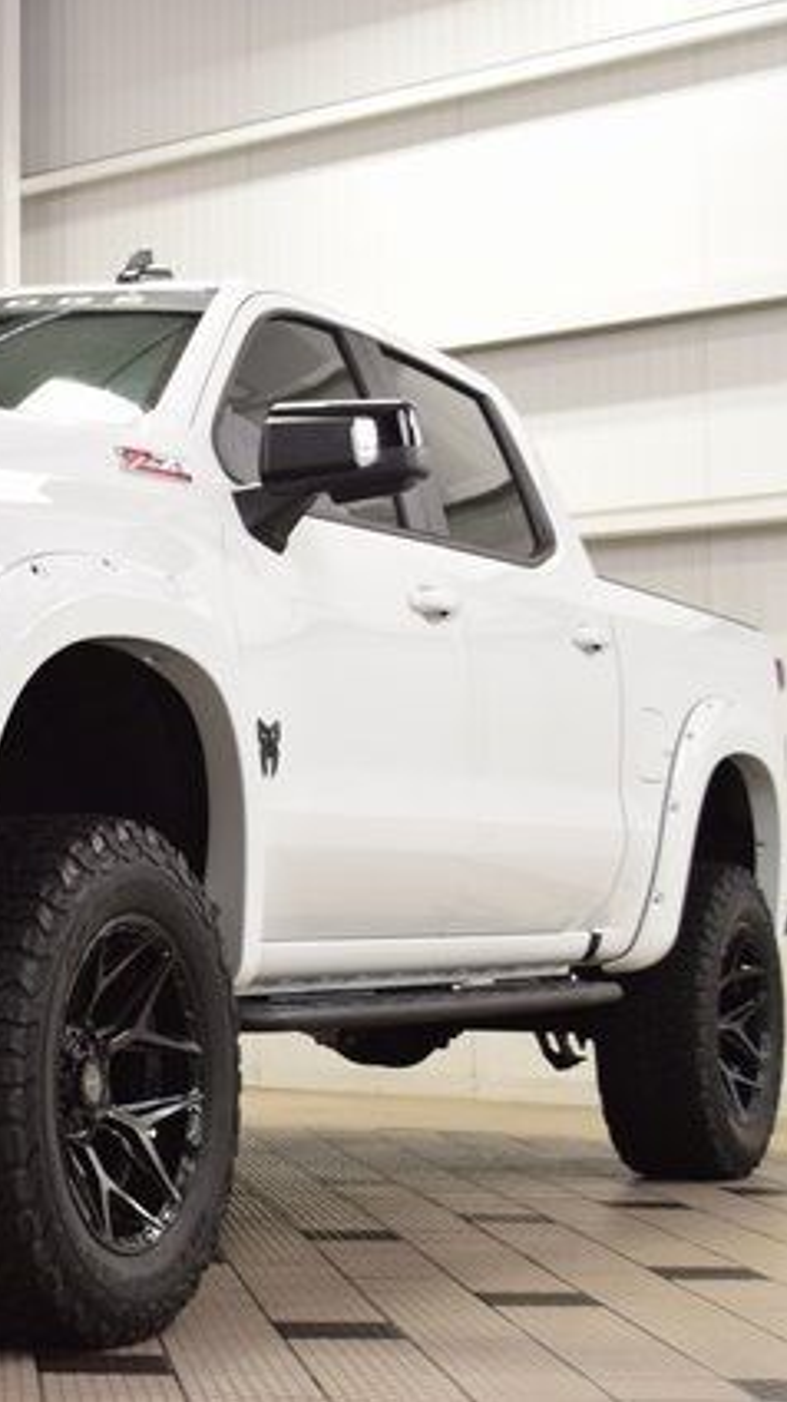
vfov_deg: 27.9
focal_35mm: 76
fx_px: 2824
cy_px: 699
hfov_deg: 15.3
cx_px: -132
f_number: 7.1
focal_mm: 32
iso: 900
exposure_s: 1/30
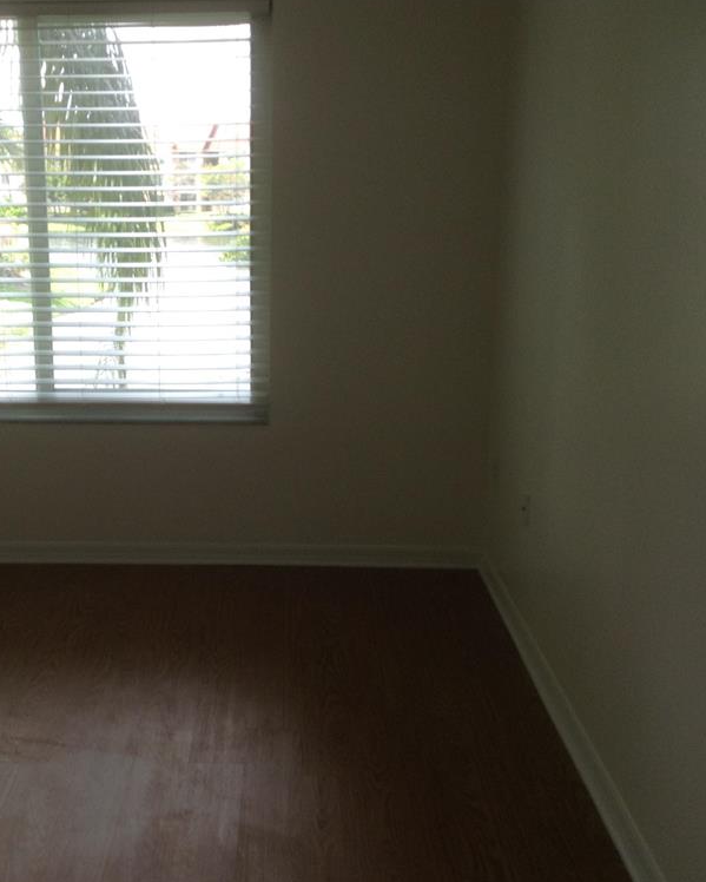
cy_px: 439
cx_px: 217
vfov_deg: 42.0
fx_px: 1149
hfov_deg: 33.8
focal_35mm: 44
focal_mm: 3.3
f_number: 2.4
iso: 25
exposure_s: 1/60
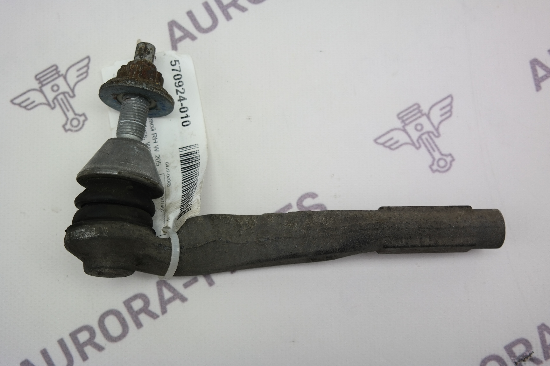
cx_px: 275
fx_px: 626
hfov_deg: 47.4
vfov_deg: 32.6
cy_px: 183
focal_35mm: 41
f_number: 4
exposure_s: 1/100
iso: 200
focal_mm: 27
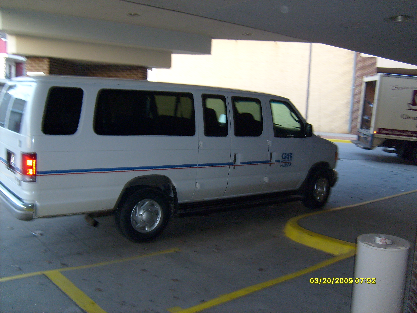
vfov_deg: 40.7
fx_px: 422
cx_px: 208
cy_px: 156
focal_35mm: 35
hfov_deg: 52.6
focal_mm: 5.8
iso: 100
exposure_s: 1/45
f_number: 2.8
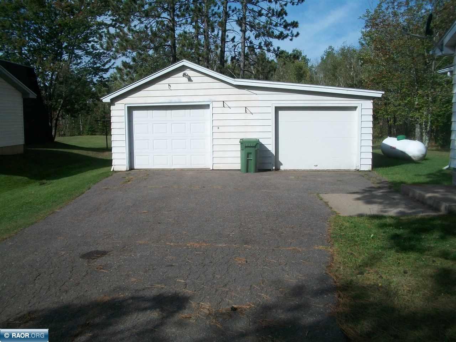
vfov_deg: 44.2
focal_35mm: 32
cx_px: 228
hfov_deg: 56.8
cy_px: 171
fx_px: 422
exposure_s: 1/500
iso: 80
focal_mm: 5.7
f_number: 5.5
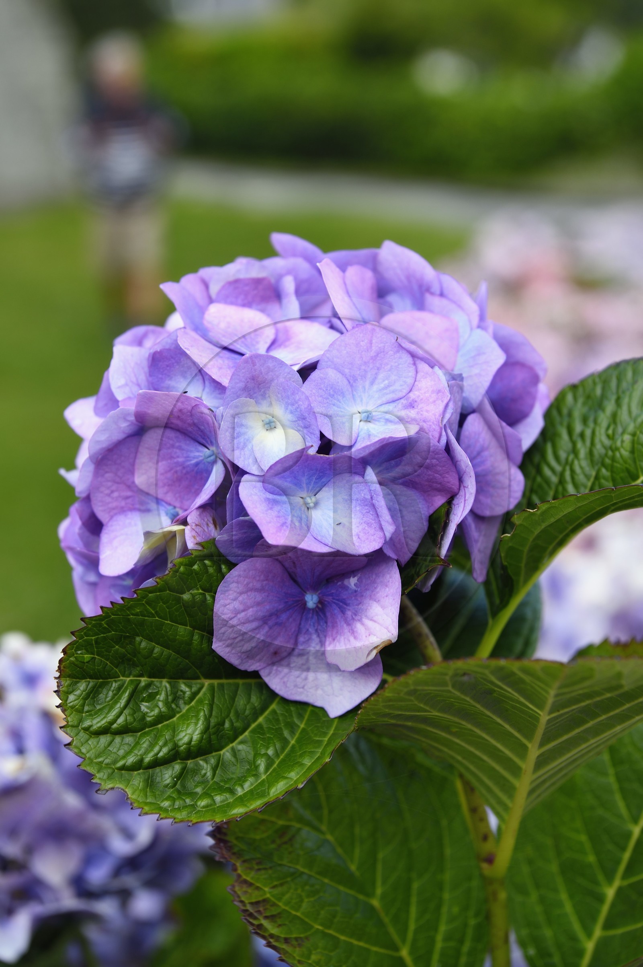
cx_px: 322
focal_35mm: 70
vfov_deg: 28.9
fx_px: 1877
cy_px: 484
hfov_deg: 19.4
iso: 200
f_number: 7.1
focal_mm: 70
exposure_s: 1/320
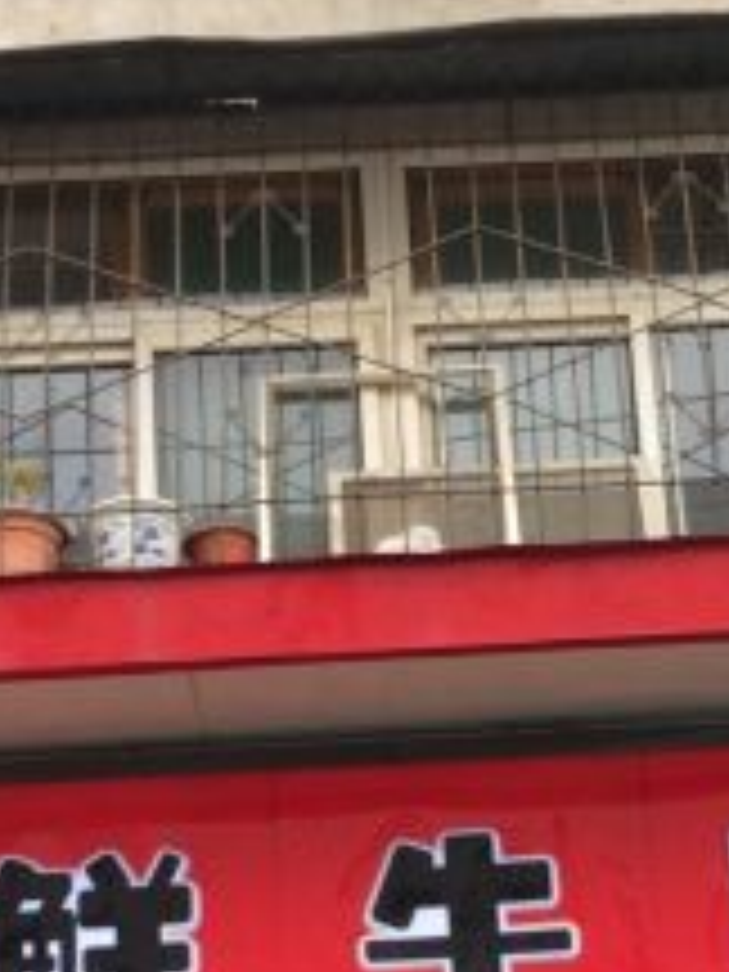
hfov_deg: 15.7
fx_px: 2639
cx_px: 439
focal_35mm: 94
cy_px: 1062
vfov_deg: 20.0
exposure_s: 1/60
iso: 40
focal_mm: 4.15
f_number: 2.2
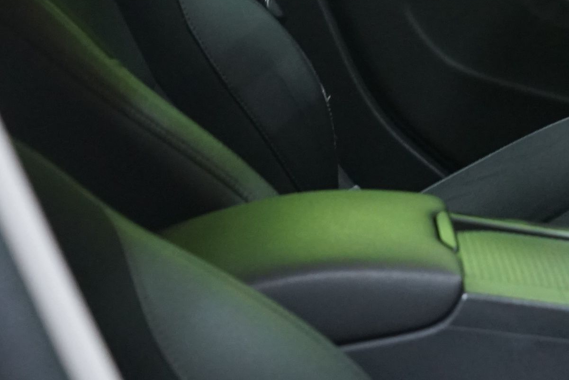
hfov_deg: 16.3
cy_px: 39
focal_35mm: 118
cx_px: 758
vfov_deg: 11.5
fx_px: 1865
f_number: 5
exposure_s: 1/20
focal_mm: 36
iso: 2500
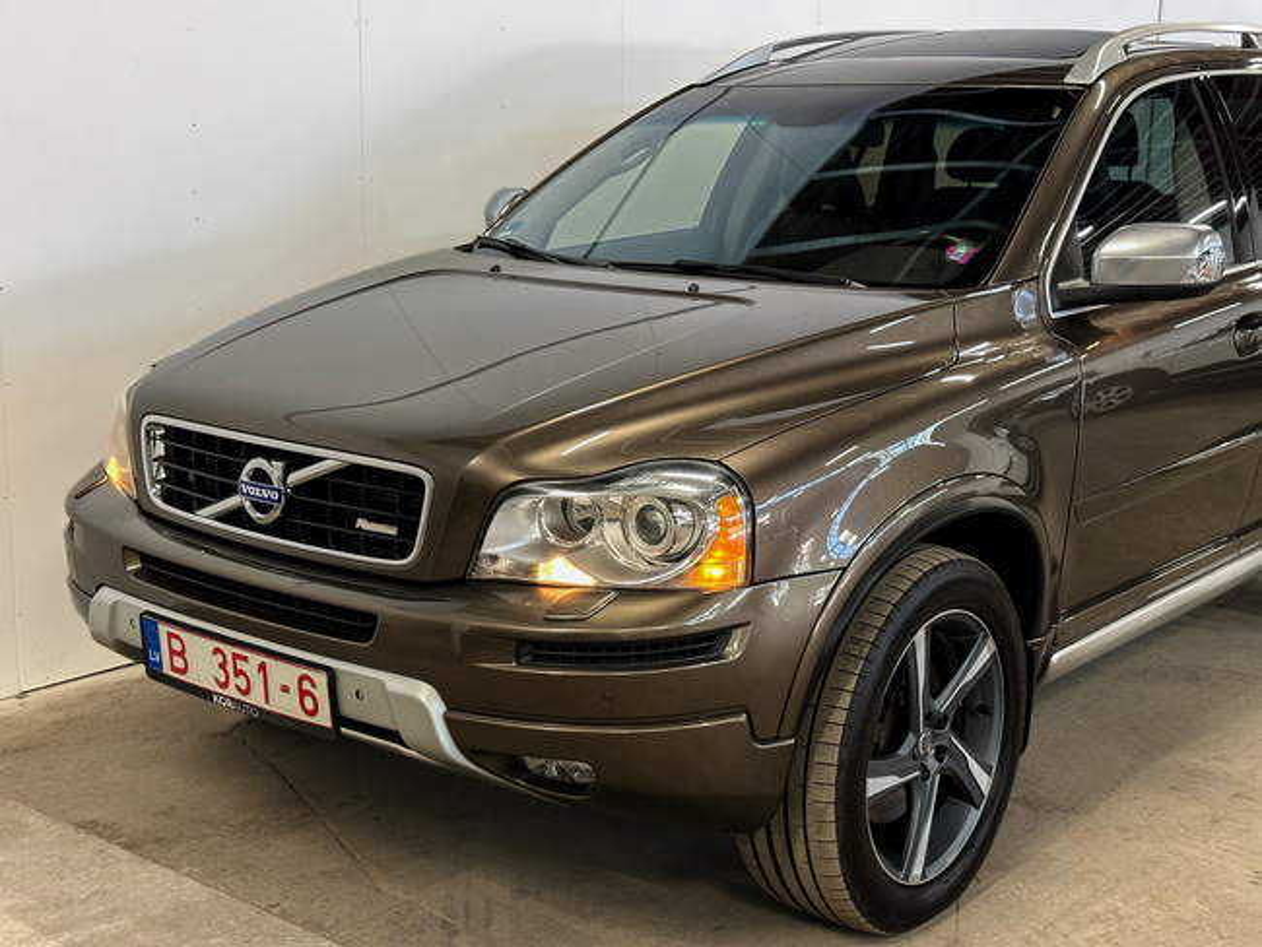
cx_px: 631
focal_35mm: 48
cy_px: 474
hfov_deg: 39.6
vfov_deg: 30.3
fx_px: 1751
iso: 160
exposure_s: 1/50
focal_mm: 6.86
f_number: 1.78
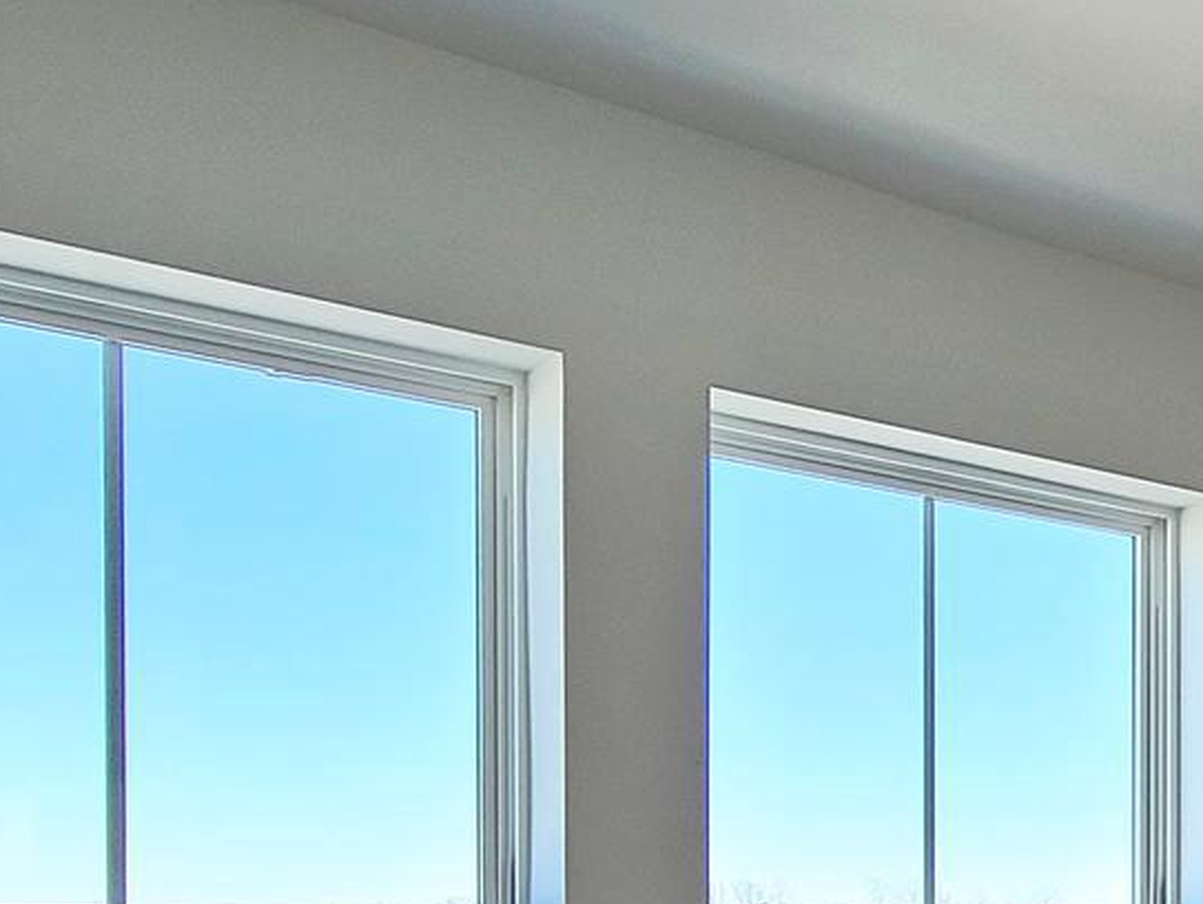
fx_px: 1704
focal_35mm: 49
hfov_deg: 32.5
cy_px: 917
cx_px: 1422
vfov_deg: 27.8
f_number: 2.2
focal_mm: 2.2
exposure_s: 1/579
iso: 50
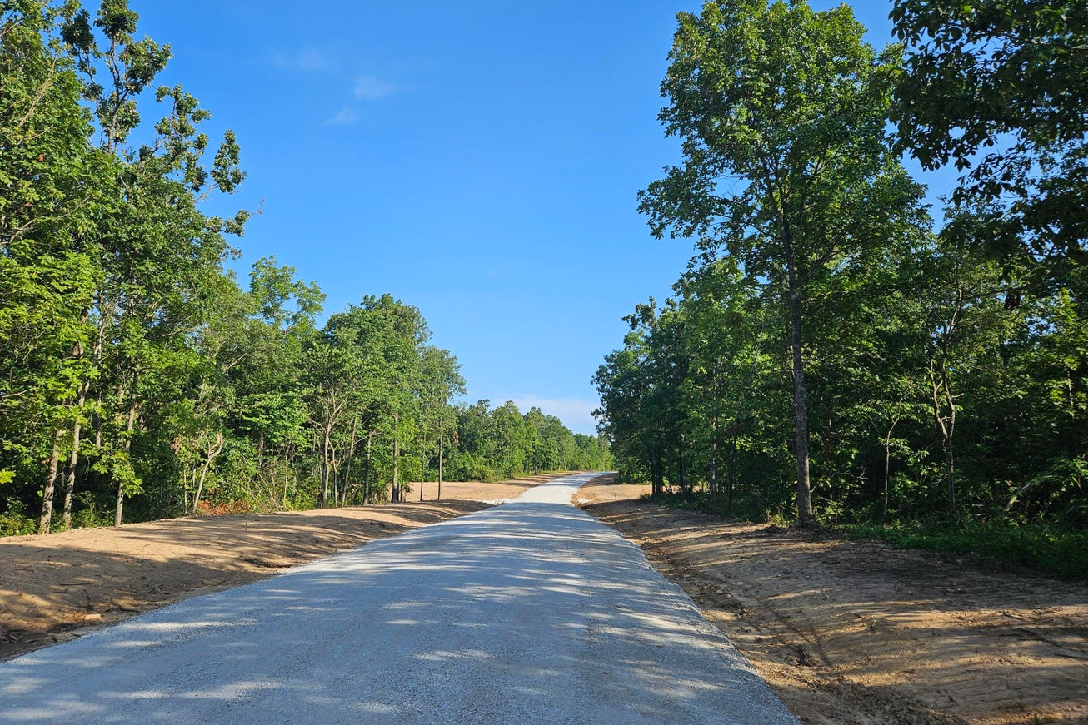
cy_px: 329
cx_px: 526
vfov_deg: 51.2
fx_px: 756
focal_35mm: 25
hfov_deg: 71.5
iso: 25
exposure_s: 1/1199
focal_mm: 5.4
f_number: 1.8
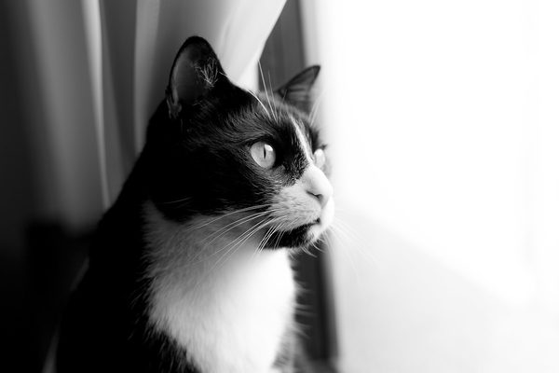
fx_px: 815
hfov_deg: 37.9
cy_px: 186
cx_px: 280
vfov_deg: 25.8
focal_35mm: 52
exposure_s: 1/60
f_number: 2.2
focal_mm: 35
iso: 100
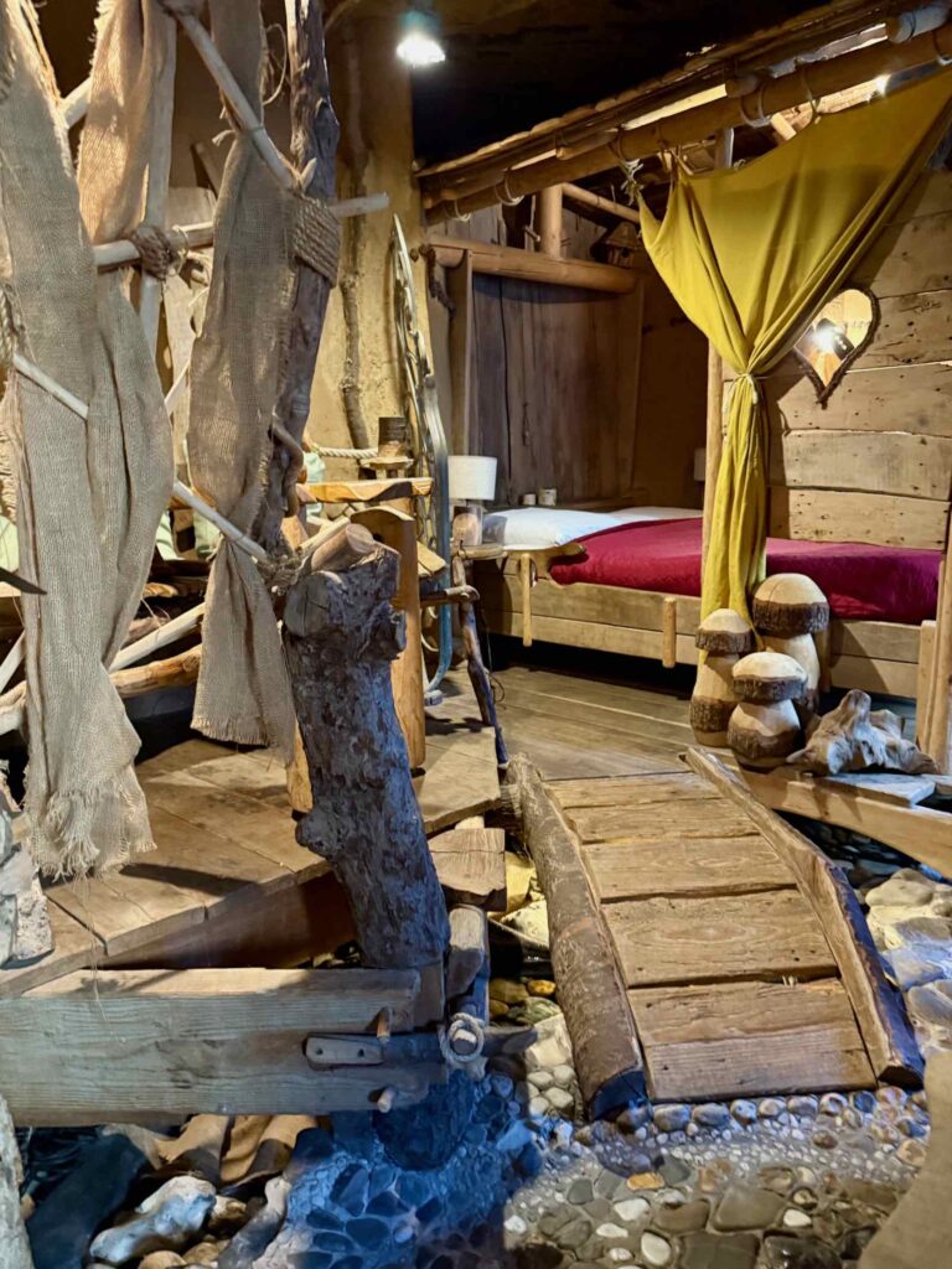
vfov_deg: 71.6
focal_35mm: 24
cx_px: 476
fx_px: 880
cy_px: 634
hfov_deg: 56.8
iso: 800
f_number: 1.78
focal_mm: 6.76
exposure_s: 1/25
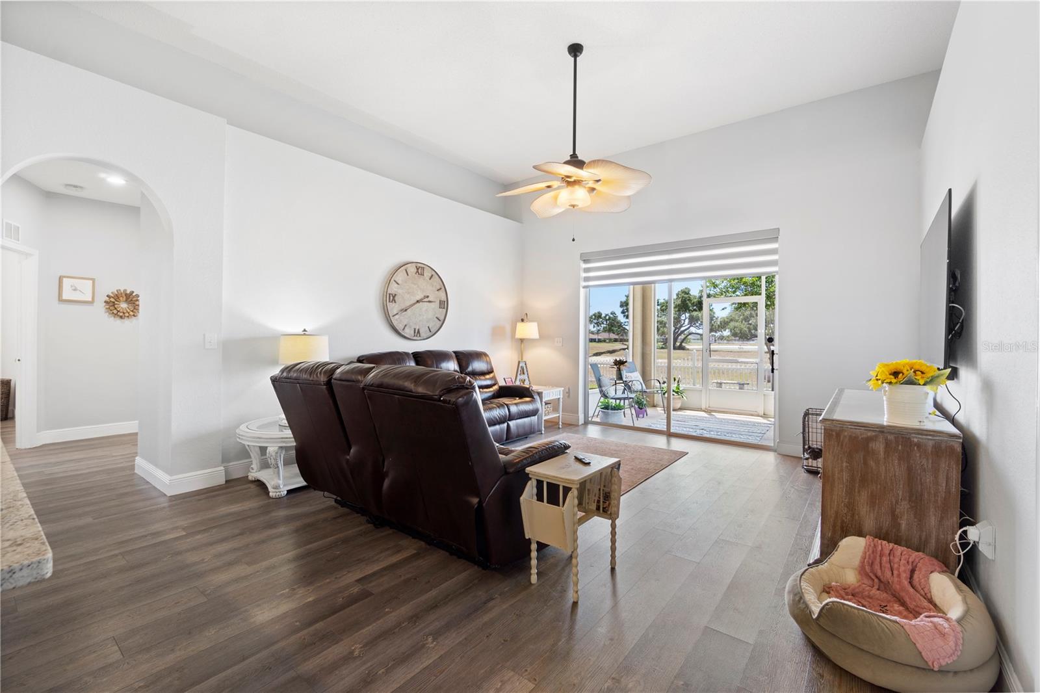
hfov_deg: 100.4
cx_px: 520
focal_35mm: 15
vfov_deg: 77.3
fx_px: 433
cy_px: 346
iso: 100
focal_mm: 10
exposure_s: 1/1.25
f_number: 8
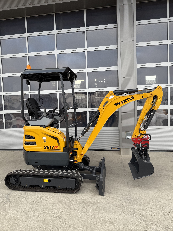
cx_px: 86
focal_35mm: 24
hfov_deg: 56.8
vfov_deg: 71.6
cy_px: 116
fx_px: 160
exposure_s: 1/368
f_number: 1.78
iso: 80
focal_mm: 6.76
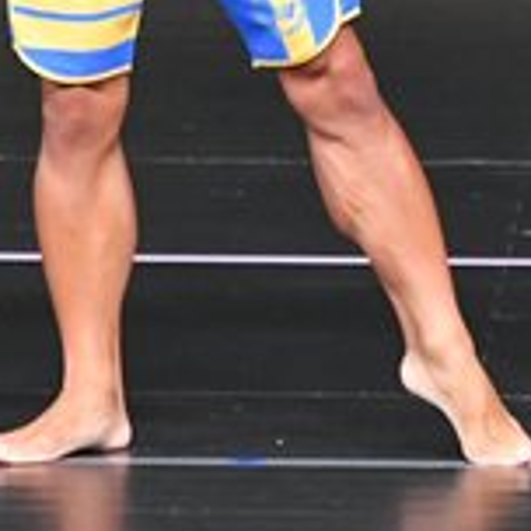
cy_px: -196
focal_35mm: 1233
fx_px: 21399
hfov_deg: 1.4
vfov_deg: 1.4
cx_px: 445
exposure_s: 1/400
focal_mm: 190
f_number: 5.6
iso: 5000
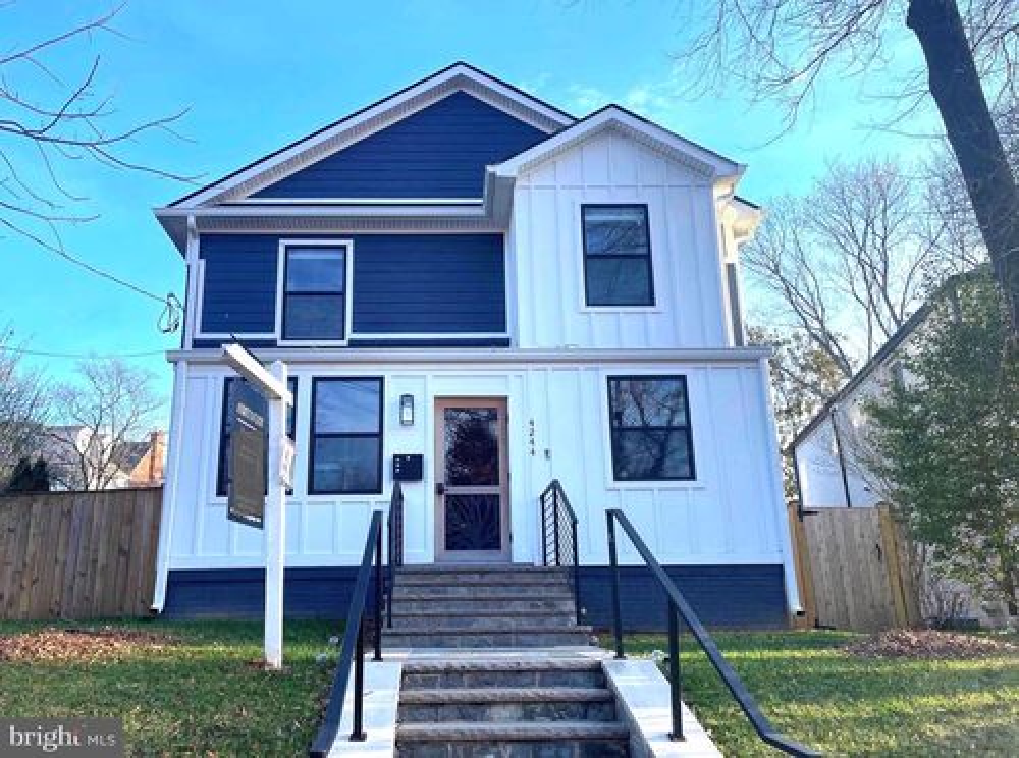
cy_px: 379
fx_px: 763
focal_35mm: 26
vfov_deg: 52.8
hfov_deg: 67.5
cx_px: 510
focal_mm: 4.2
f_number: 1.6
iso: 32
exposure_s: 1/824
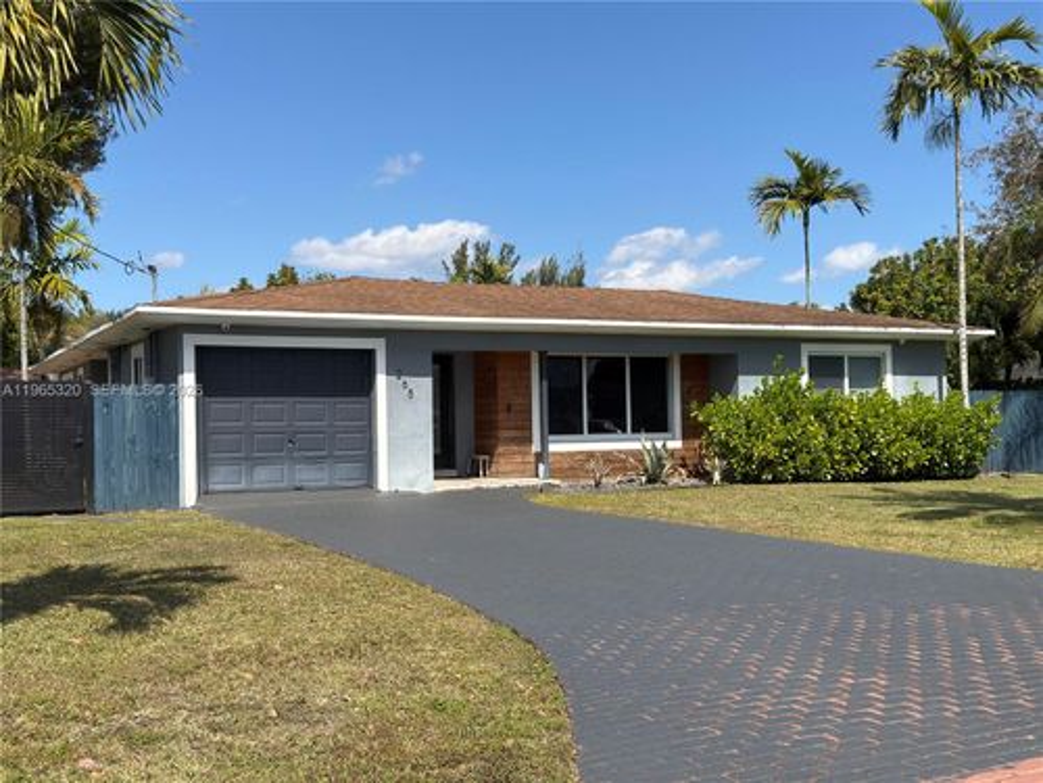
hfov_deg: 46.8
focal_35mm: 40
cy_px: 392
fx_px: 1205
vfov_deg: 36.0
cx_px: 522
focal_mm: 6.76
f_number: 1.78
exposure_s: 1/4386
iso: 64
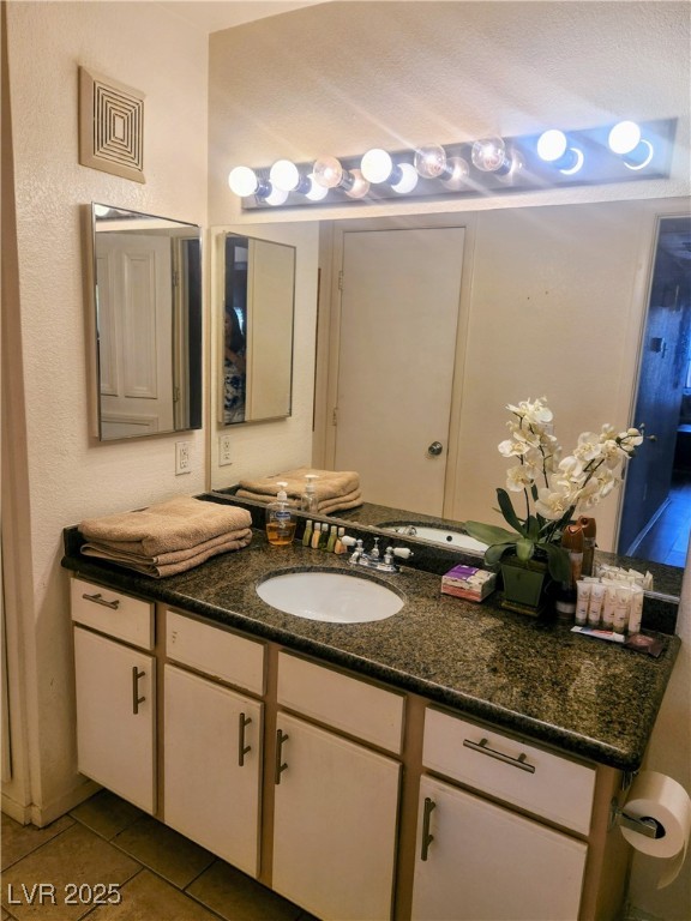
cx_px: 346
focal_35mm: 23
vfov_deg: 73.9
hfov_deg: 58.9
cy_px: 460
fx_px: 612
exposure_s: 1/120
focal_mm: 5.4
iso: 40
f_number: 1.8
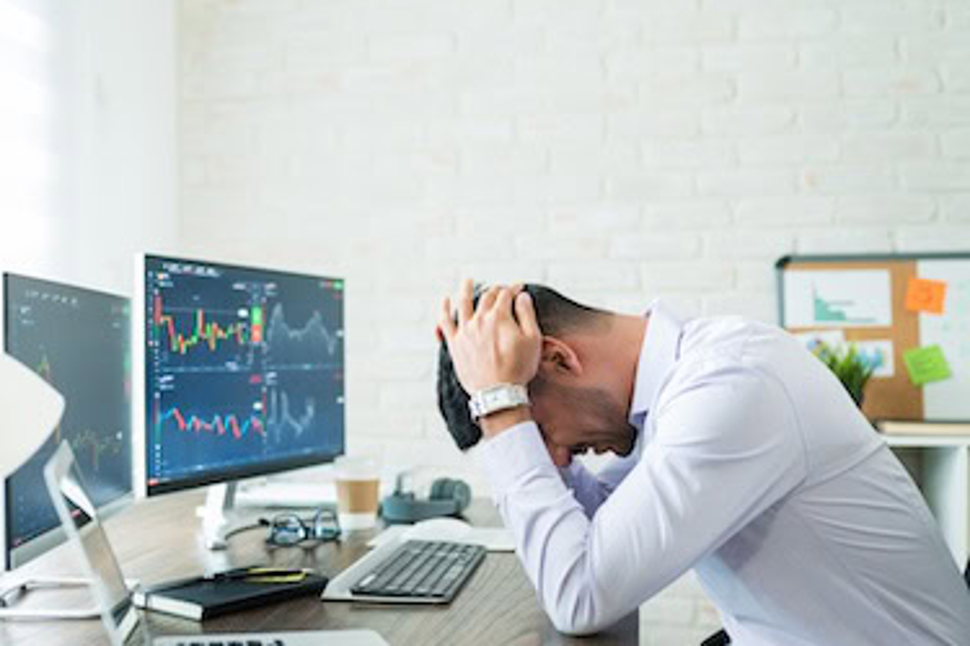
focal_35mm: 42
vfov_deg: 31.8
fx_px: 1132
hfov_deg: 46.3
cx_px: 435
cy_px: 377
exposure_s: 1/100
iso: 800
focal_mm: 35
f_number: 1.8
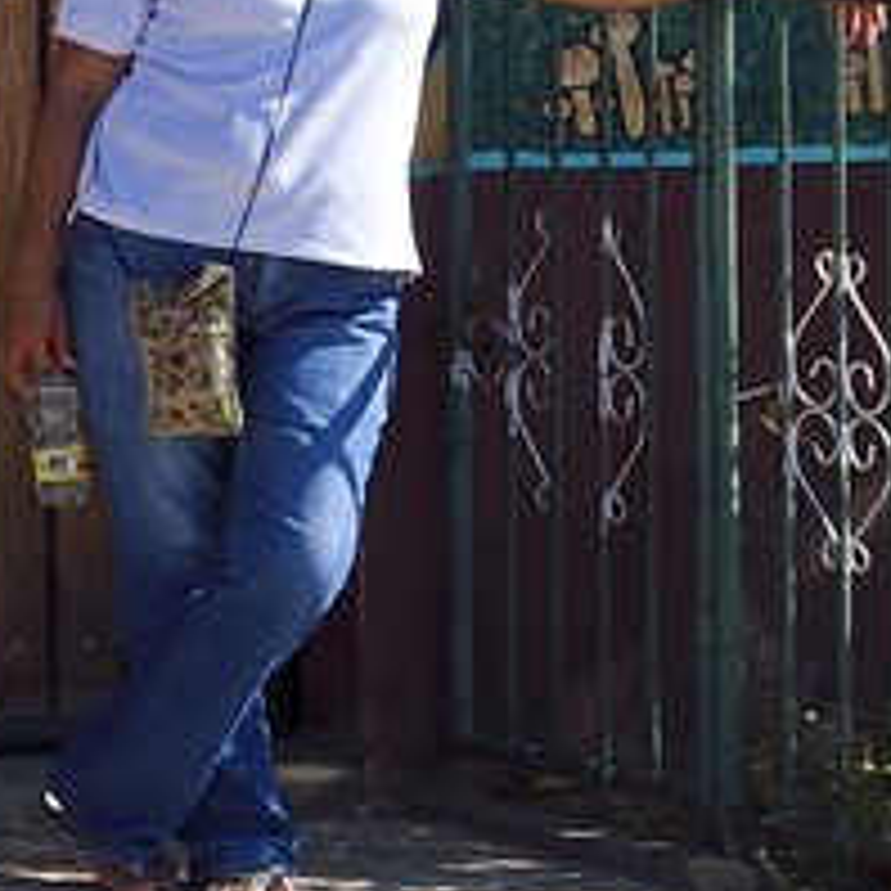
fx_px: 7979
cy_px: -612
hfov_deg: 5.7
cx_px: -2300
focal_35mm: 274
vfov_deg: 6.3
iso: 200
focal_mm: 40
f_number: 9
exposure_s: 1/320
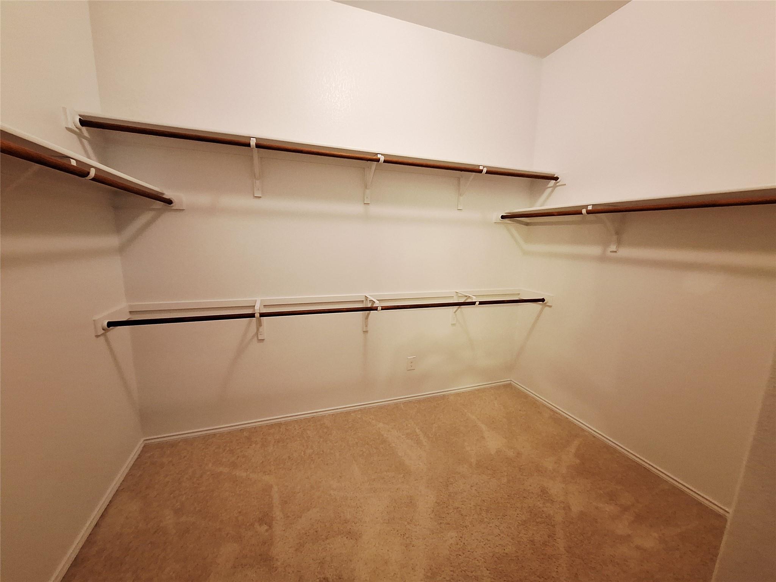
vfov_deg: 89.9
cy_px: 291
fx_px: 291
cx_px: 388
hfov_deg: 106.2
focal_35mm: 13
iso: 320
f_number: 2.2
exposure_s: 1/24
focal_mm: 1.74
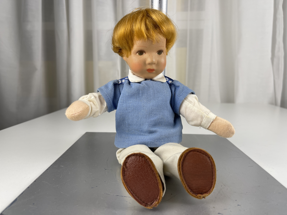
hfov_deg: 69.4
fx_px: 207
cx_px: 144
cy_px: 108
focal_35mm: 25
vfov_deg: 54.9
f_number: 1.6
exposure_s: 1/104
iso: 32
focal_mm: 5.1
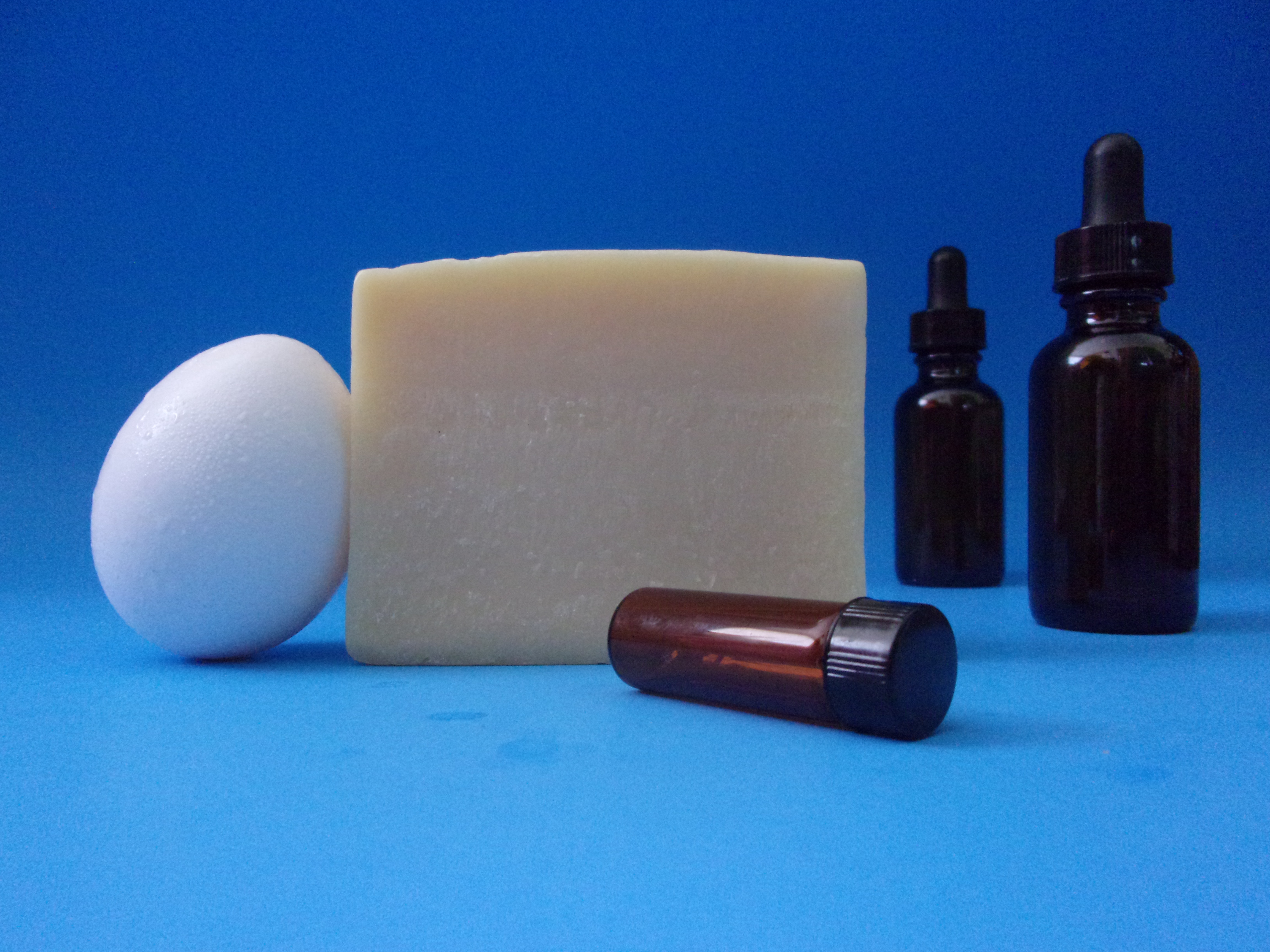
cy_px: 476
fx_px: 1027
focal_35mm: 28
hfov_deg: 63.4
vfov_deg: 49.7
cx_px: 635
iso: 583
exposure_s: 1/17
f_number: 3.9
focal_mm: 5.1
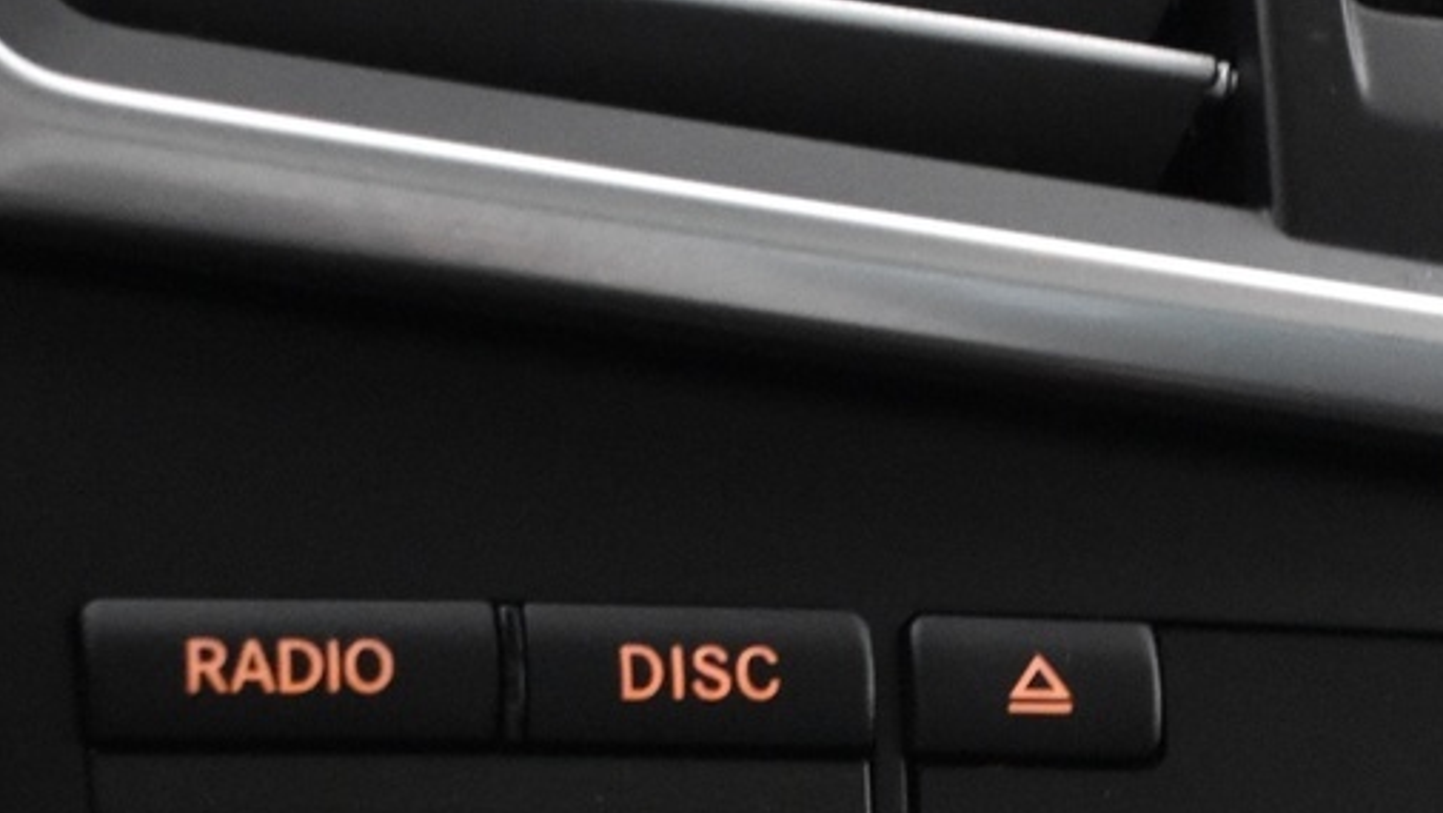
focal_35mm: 136
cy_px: 1167
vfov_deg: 8.8
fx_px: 5193
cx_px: 1459
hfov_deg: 15.5
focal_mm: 27
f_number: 4
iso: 3200
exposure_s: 1/30
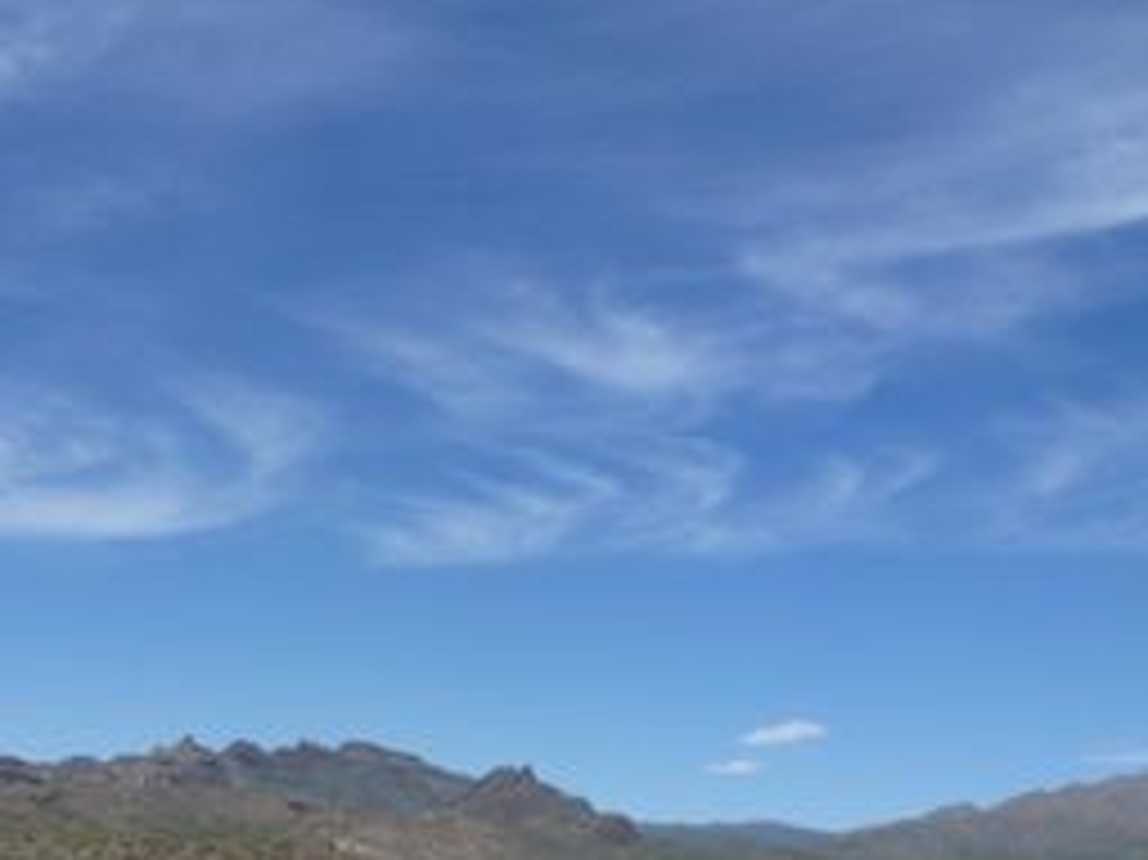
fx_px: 1558
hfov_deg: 39.4
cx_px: 297
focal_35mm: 47
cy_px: 741
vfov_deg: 29.8
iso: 100
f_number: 5.6
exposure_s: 1/500
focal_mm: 4.3
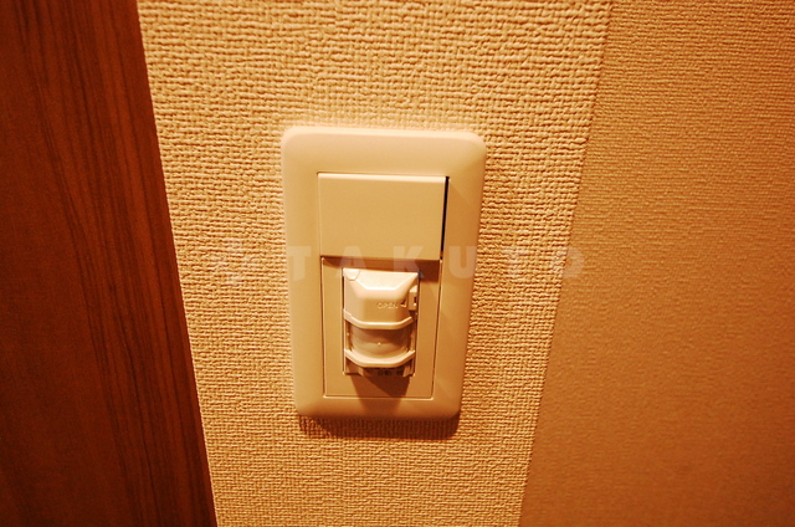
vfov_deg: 52.9
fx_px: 529
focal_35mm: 24
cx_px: 398
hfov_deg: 73.8
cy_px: 264
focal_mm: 16
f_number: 5.6
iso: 1600
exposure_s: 1/50
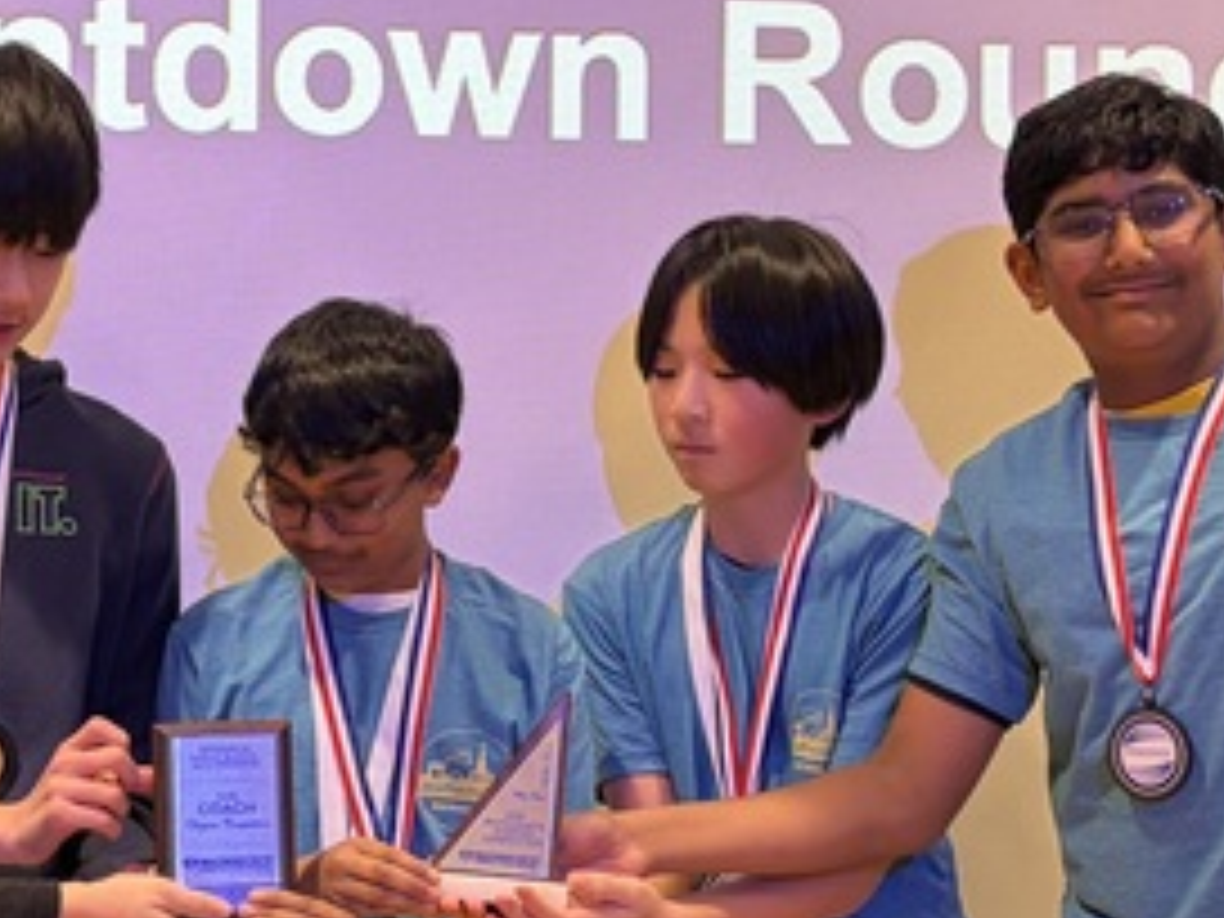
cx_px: 405
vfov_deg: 15.1
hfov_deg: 20.0
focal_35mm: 98
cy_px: 387
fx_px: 3465
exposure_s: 1/72
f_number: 1.6
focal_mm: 5.96
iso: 125
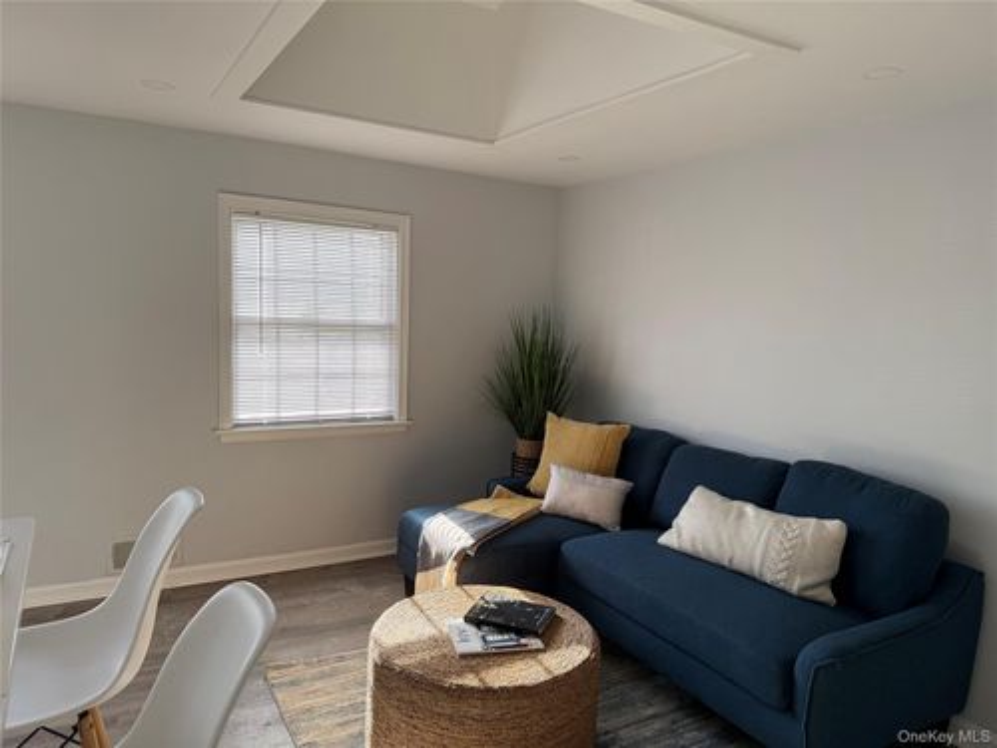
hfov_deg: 71.6
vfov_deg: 56.8
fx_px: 691
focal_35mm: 24
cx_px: 498
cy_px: 374
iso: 100
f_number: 1.78
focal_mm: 6.76
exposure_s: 1/315
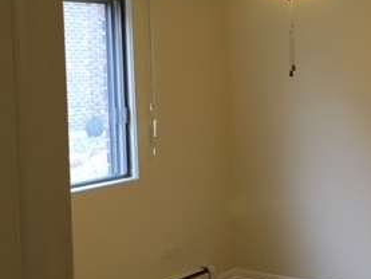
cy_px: 93
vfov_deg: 21.9
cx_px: 279
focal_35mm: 67
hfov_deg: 28.5
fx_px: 718
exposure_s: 1/30
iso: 125
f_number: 2.2
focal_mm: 4.15
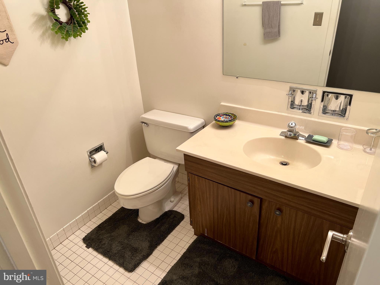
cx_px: 190
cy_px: 142
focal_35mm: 26
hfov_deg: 67.3
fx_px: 285
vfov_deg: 53.1
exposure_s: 1/120
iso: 80
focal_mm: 5.7
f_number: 1.5
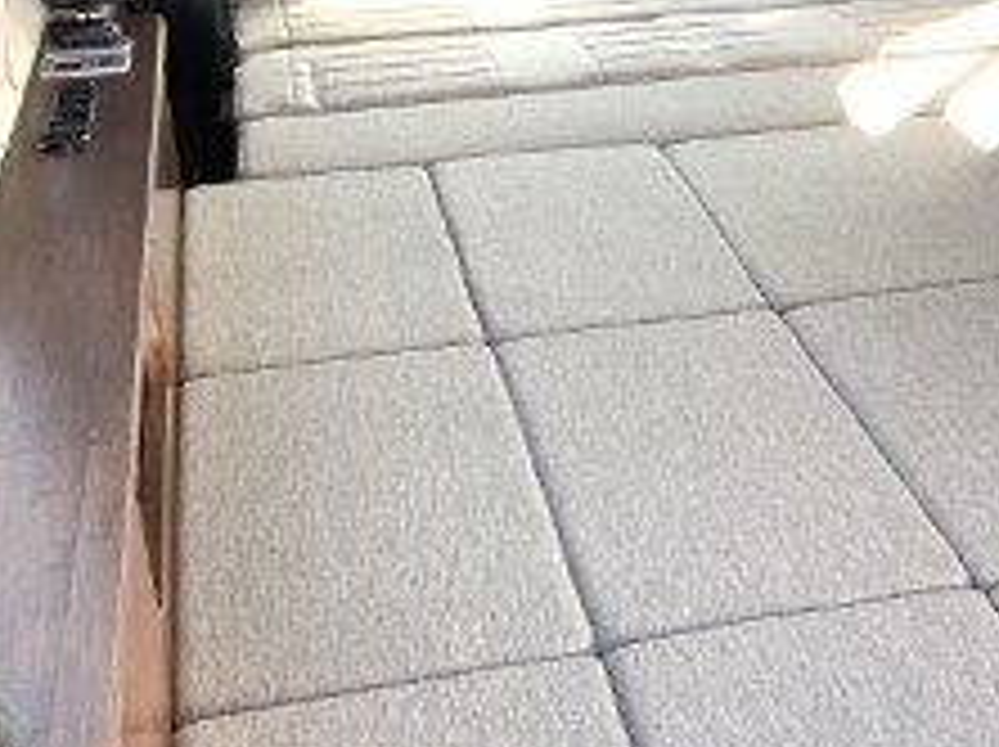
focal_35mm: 75
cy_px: 378
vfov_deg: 19.6
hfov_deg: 24.0
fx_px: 2162
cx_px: 1148
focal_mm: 4.25
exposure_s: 1/121
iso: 50
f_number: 1.8
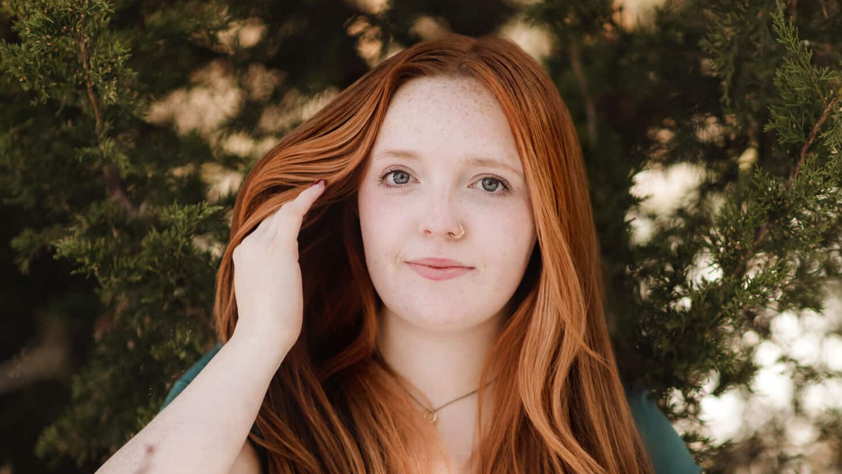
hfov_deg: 17.3
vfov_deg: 9.8
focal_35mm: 124
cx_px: 410
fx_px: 2769
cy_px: 355
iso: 64
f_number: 1.4
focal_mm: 85
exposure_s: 1/640
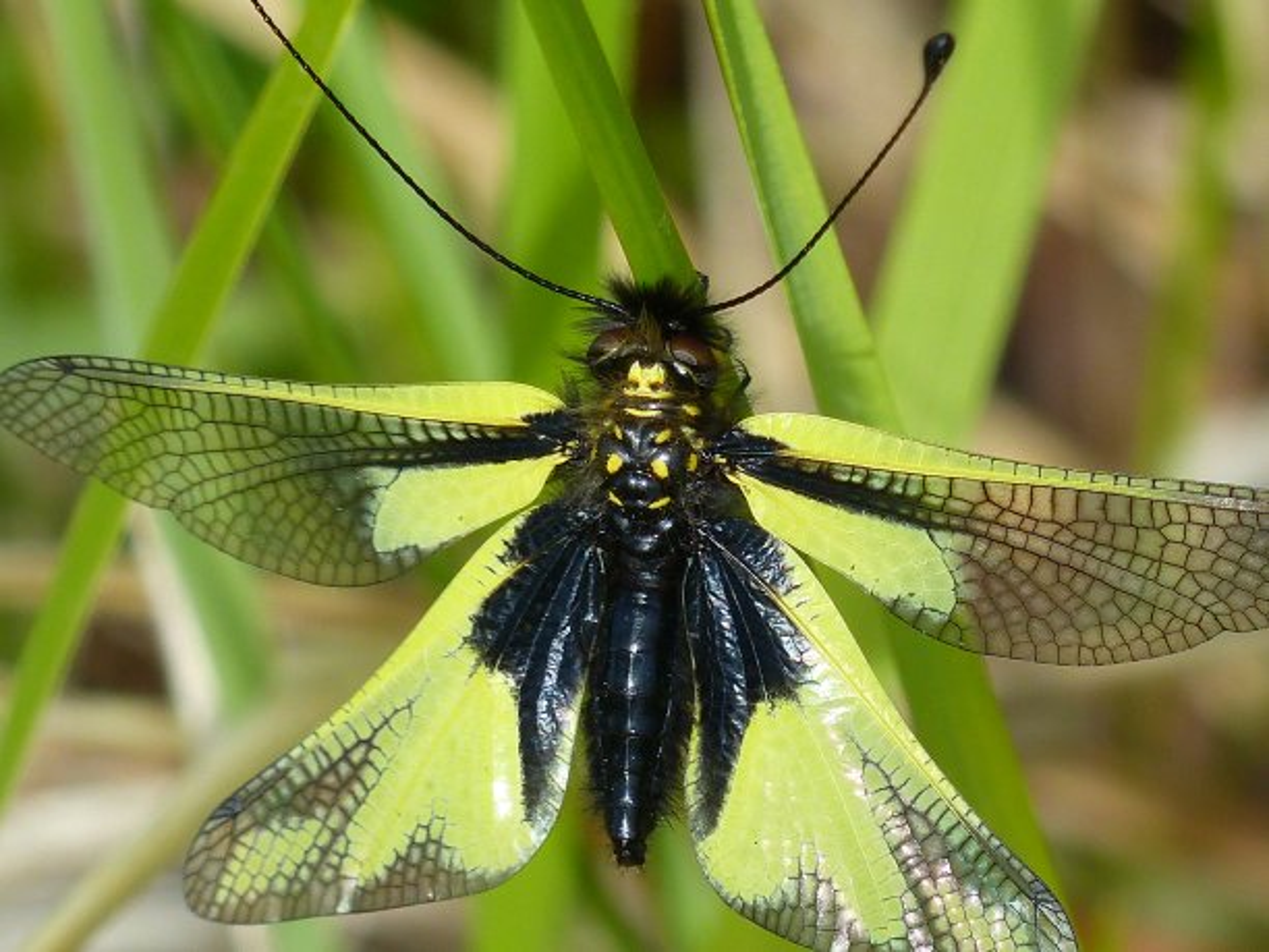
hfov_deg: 1.7
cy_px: 476
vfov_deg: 1.2
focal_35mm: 1200
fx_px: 43991
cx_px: 634
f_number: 4
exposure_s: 1/500
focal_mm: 108
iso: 100
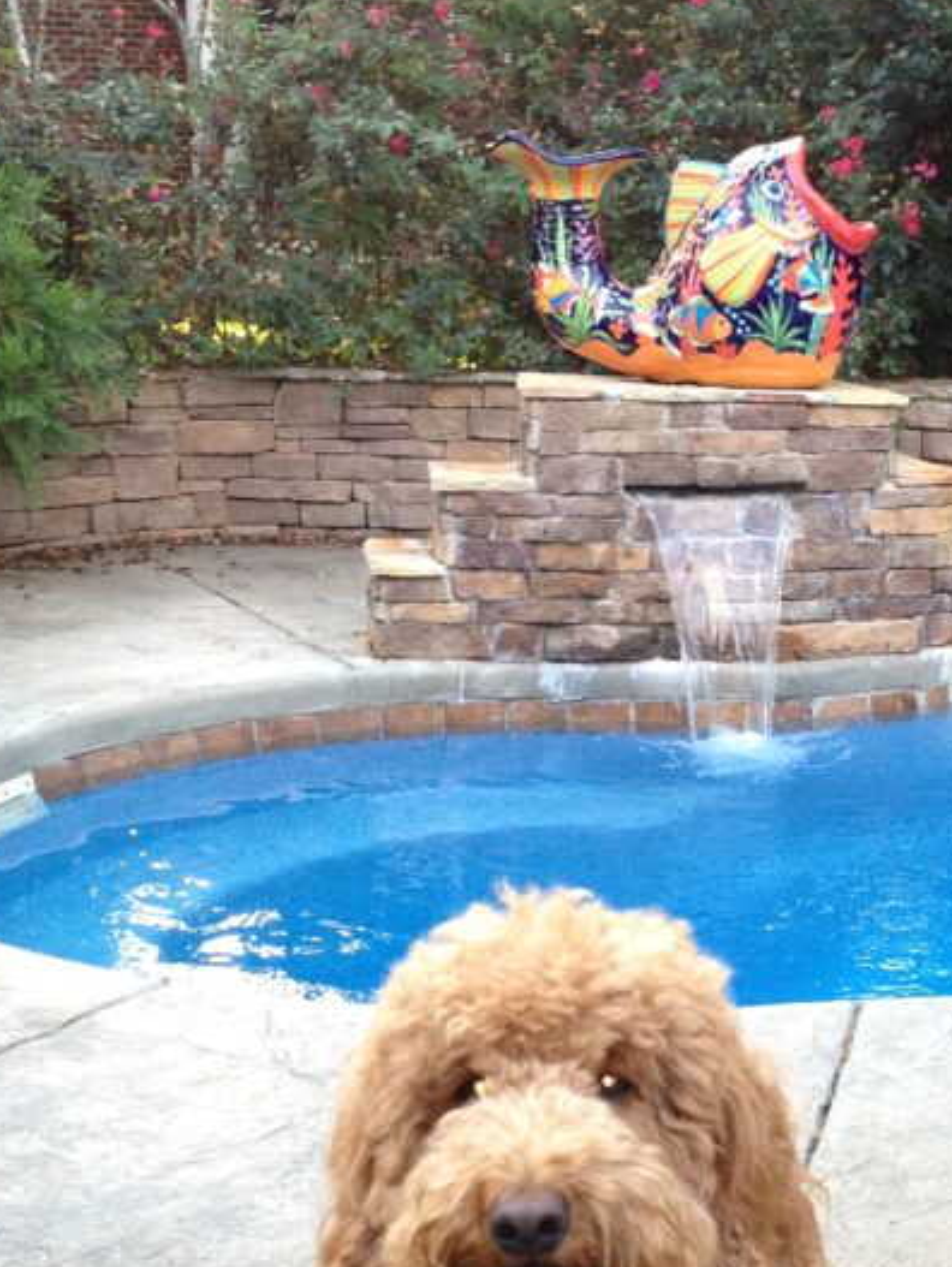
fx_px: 2674
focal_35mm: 73
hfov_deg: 19.8
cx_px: 843
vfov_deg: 26.5
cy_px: 870
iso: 125
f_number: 2.4
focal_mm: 4.28
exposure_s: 1/120
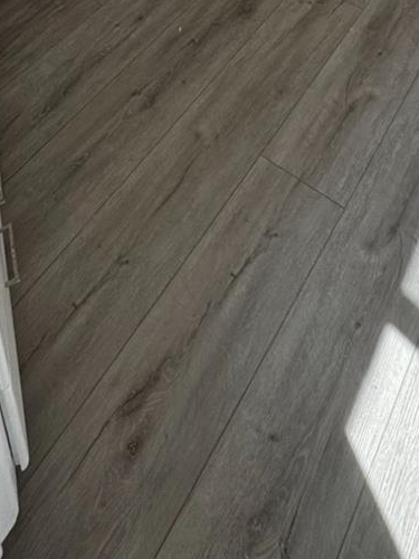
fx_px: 678
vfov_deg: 29.5
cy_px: -257
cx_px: 240
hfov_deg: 34.3
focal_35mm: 42
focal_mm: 2.22
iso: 64
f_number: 2.2
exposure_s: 1/99
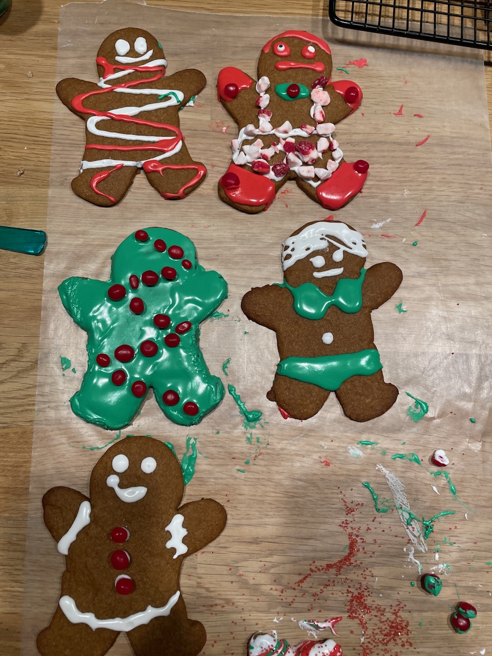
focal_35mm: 26
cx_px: 246
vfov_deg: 67.3
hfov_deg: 53.1
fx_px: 493
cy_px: 328
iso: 80
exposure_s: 1/60
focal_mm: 4.2
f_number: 1.6
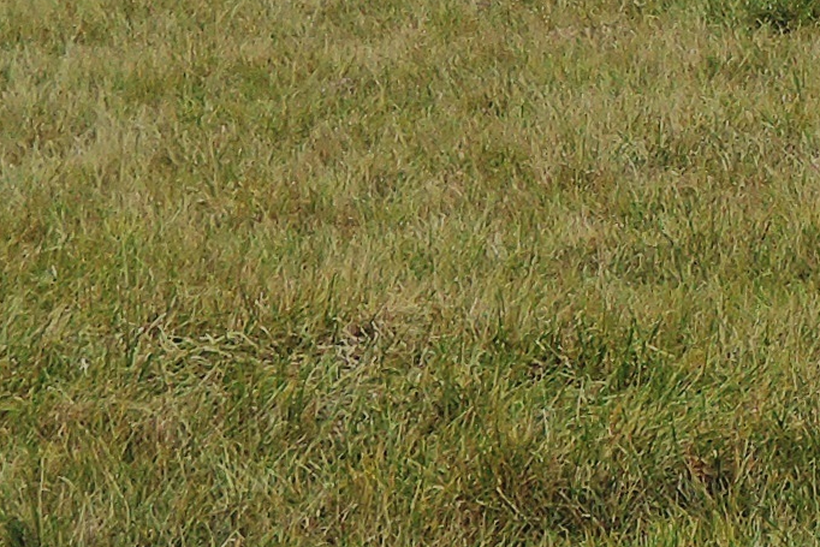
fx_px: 5559
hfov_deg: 8.1
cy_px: -601
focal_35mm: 244
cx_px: 1627
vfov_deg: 5.5
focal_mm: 8.6
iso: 80
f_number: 3.5
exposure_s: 1/160
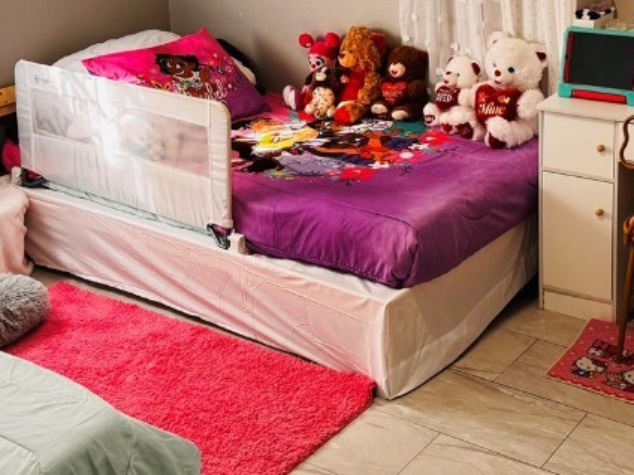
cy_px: 87
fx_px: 1062
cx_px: 357
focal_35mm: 58
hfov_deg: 33.2
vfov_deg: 24.8
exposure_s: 1/121
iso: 160
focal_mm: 6.76
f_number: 1.78
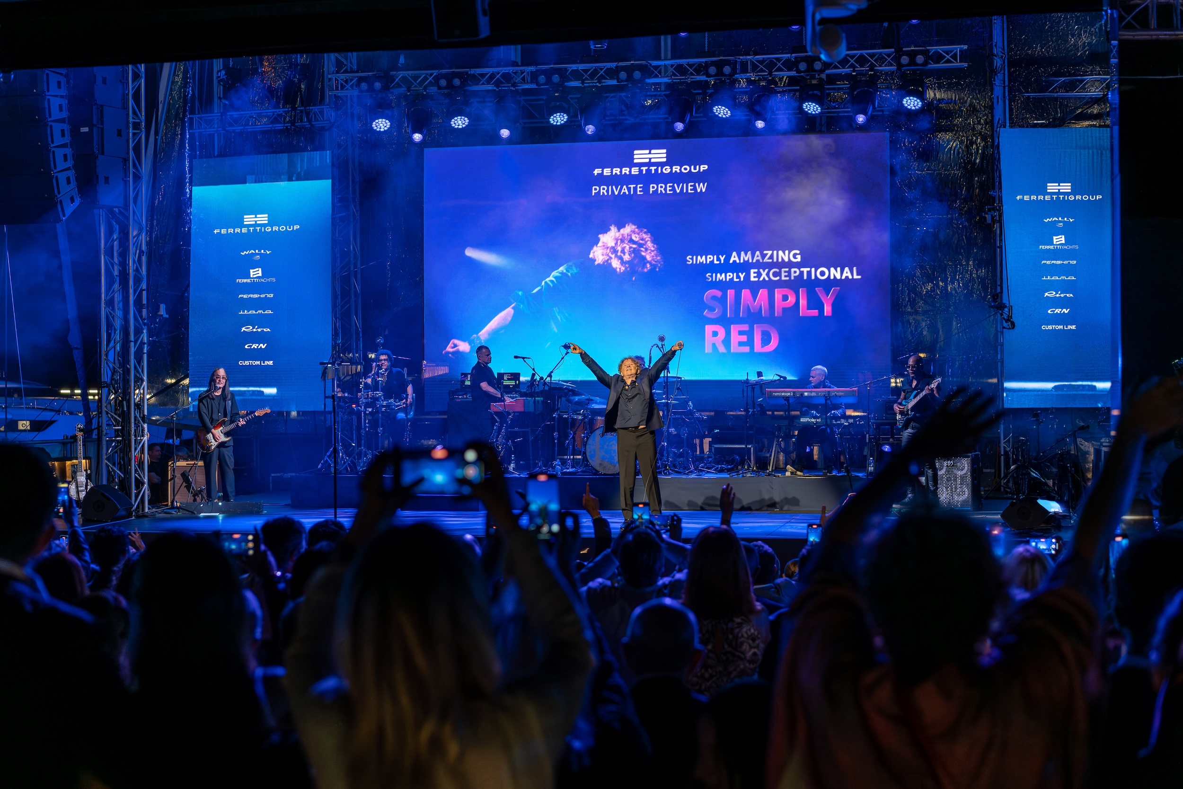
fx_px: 1807
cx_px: 592
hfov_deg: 36.2
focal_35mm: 55
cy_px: 394
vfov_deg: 24.6
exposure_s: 1/160
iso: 1000
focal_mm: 55
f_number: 3.2
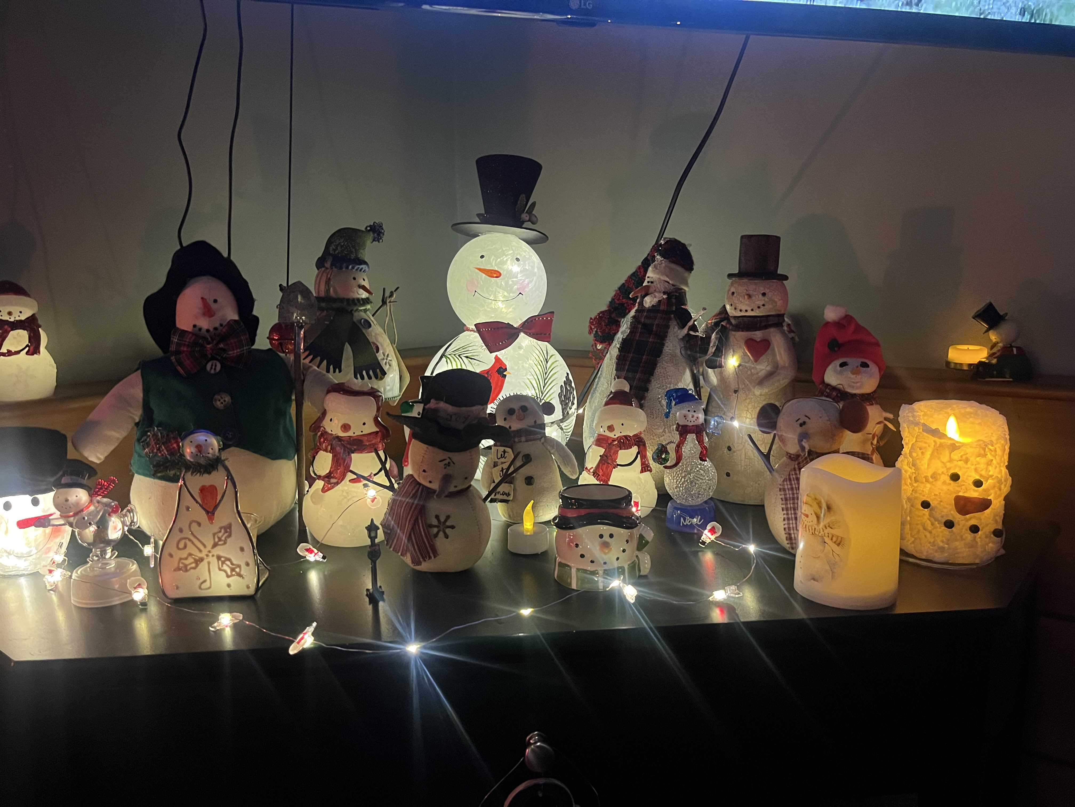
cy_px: 404
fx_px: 807
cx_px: 538
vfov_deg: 53.1
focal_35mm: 26
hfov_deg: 67.3
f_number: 1.6
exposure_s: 1/30
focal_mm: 5.1
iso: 500
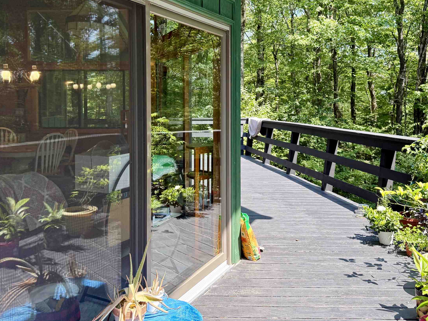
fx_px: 420
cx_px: 211
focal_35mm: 34
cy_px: 112
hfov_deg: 54.0
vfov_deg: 41.3
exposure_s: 1/575
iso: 100
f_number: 1.78
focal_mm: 6.76
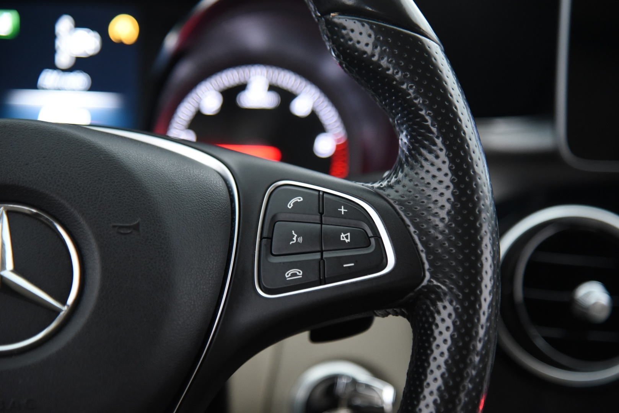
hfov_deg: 17.1
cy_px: 206
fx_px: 2064
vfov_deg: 11.4
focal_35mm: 120
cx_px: 310
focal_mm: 120
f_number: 4
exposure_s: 1/25
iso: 4000
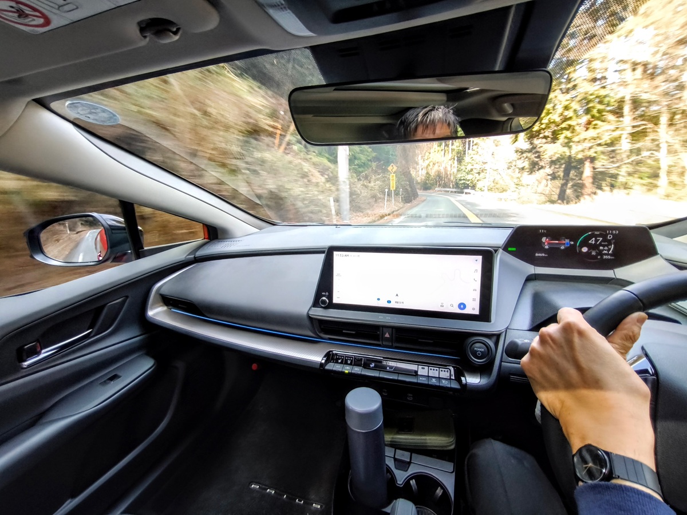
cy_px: 258
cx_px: 344
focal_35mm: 15
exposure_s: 1/50
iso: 100
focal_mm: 1.91
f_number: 2.2
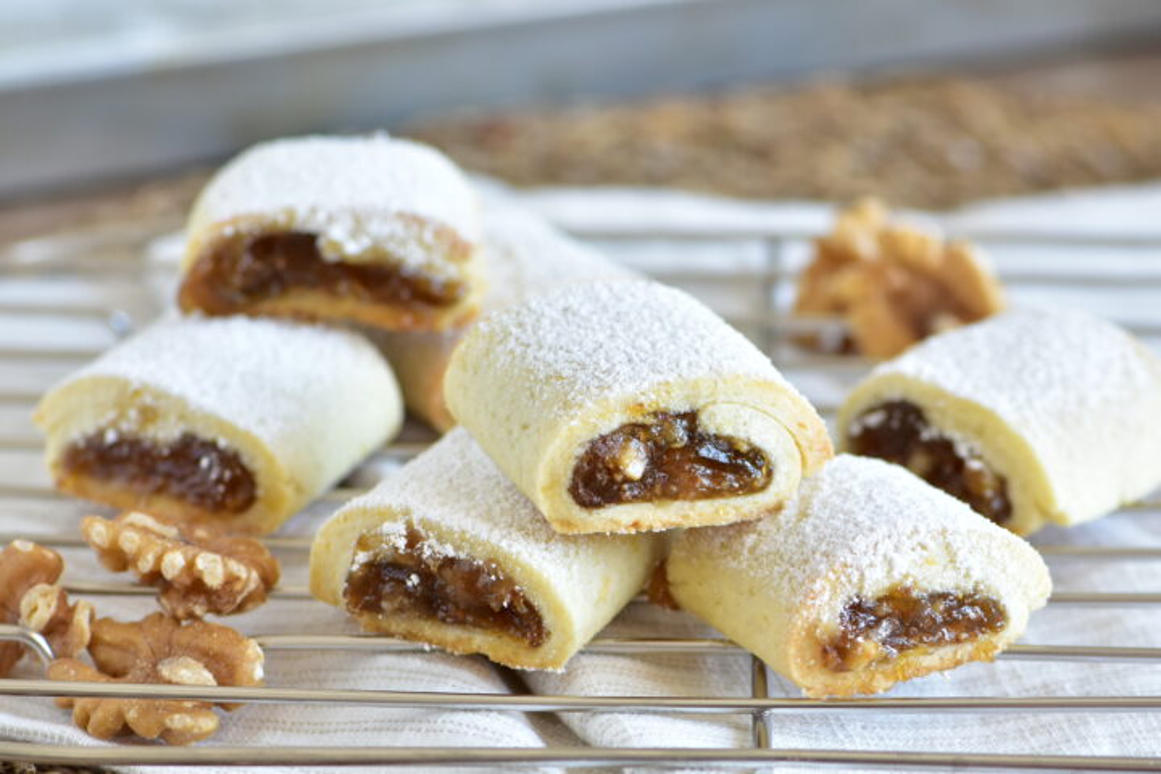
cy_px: 387
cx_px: 580
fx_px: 5079
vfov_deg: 8.7
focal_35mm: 158
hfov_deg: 13.0
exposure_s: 1/80
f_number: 5
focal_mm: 105
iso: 500
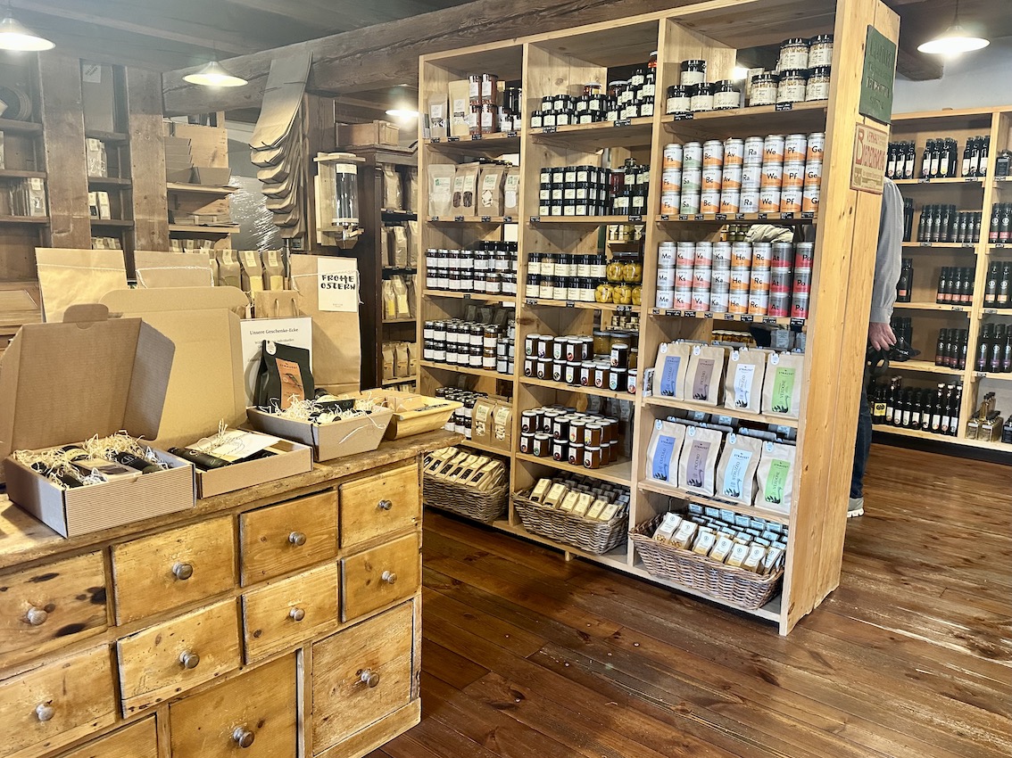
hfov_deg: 71.6
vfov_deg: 56.8
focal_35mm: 24
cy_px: 379
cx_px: 506
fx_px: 701
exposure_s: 1/50
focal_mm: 6.86
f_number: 1.78
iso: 400
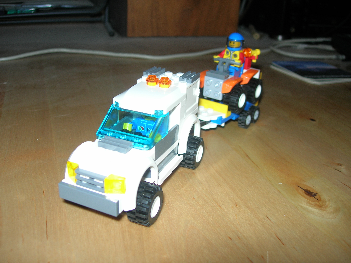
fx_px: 385
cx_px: 176
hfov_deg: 49.0
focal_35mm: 38
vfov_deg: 37.7
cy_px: 132
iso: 64
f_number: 2.8
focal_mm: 7.8
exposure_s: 1/60.1
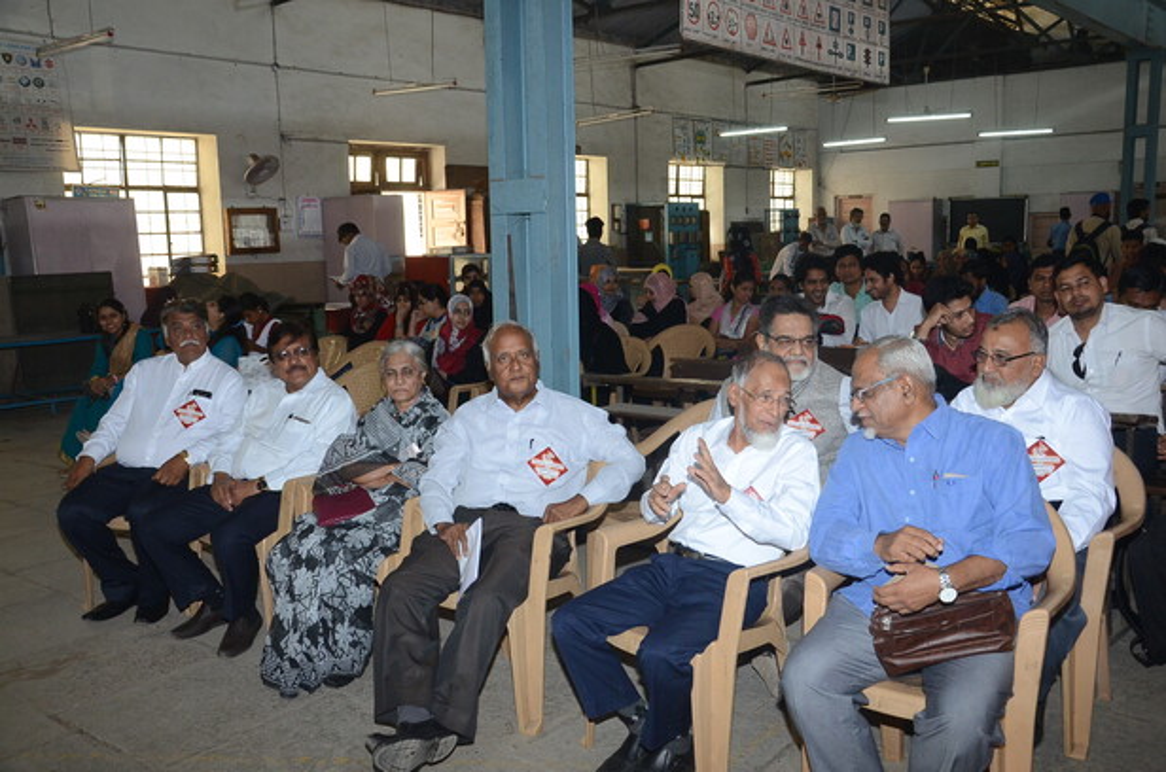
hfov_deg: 57.3
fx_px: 1067
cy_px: 386
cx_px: 583
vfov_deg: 39.8
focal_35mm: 33
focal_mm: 22
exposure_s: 1/125
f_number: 5.6
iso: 1250
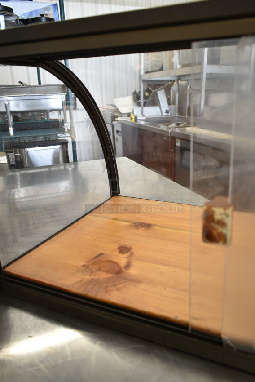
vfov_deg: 63.6
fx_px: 308
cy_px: 190
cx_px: 135
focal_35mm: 29
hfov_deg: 45.0
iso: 180
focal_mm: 18
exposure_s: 1/30
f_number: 3.5
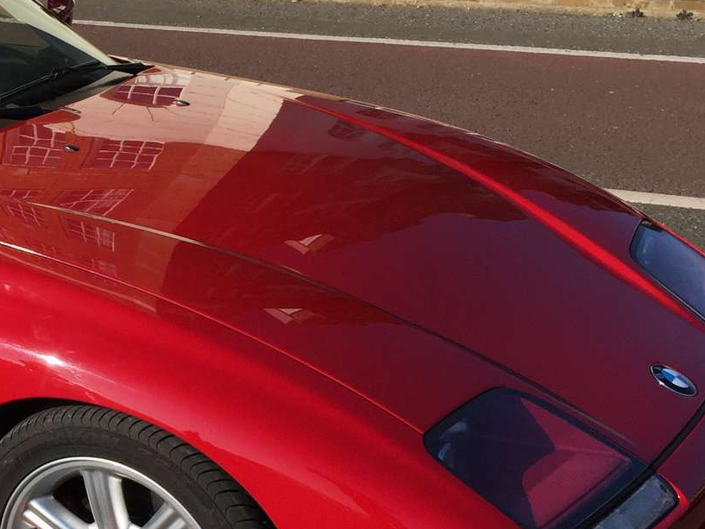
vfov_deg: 20.7
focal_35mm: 71
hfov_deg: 25.5
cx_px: -66
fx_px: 1446
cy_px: 285
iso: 32
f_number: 2.2
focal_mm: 4.15
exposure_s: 1/2475
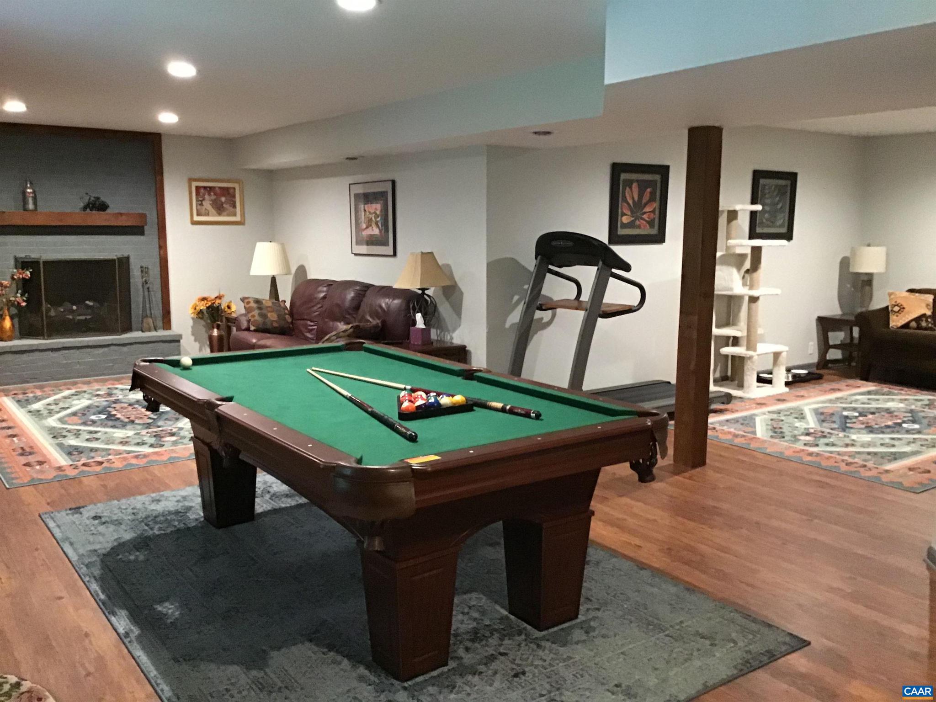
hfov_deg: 58.4
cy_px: 351
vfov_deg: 45.4
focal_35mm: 31
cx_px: 468
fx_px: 838
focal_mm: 3.3
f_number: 2.4
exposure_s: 1/15
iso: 320
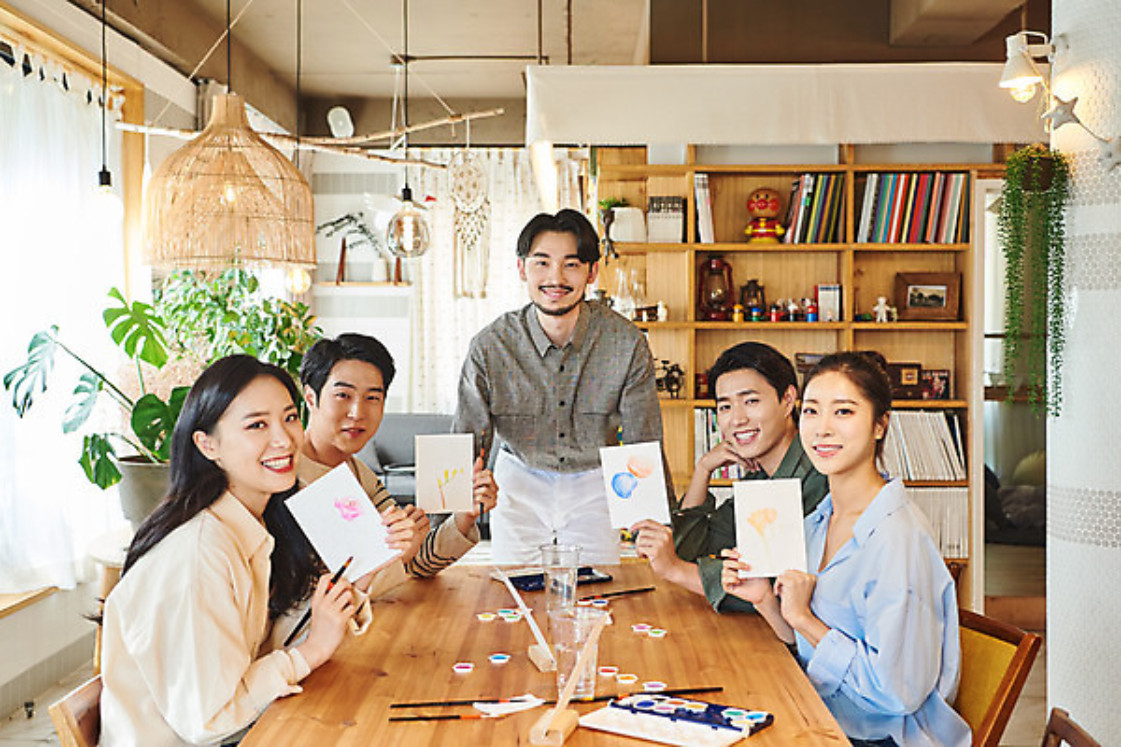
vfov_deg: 33.4
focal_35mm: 40
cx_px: 560
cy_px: 374
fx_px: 1245
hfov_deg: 48.5
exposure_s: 1/80
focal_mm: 40
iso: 800
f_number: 4
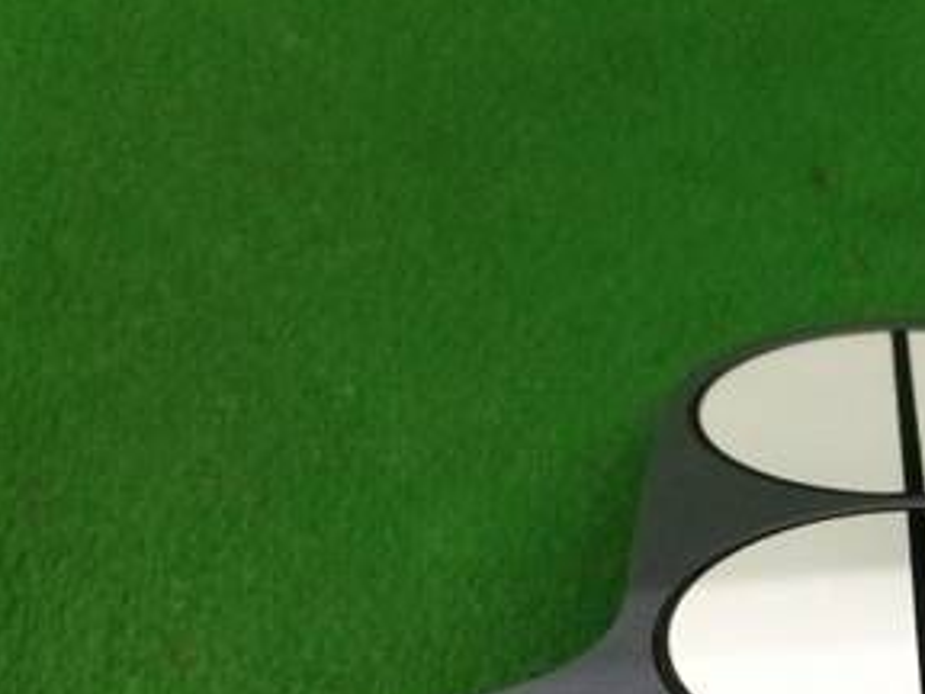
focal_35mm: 69
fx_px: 1844
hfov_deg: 27.3
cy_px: 681
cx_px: 813
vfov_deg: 20.7
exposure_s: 1/30
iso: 64
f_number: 2.4
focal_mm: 3.3
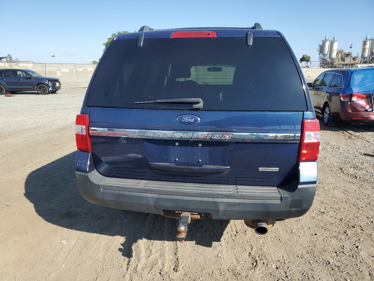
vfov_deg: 53.1
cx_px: 187
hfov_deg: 67.3
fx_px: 281
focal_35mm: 26
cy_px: 140
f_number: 1.5
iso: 50
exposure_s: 1/2000
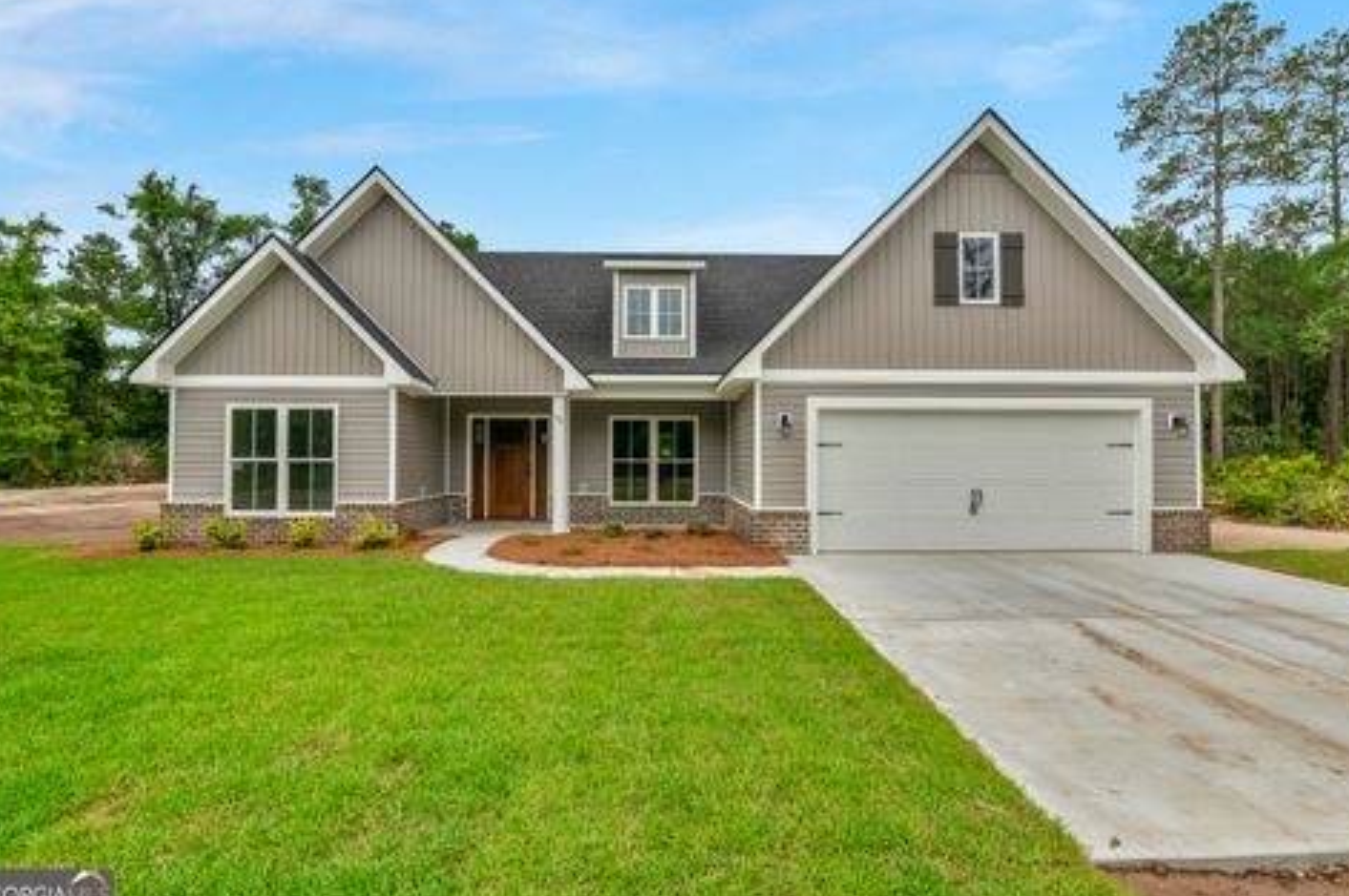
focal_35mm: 18
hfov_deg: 91.6
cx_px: 687
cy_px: 439
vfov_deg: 68.7
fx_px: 656
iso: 100
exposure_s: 1/160
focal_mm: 11
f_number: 7.1
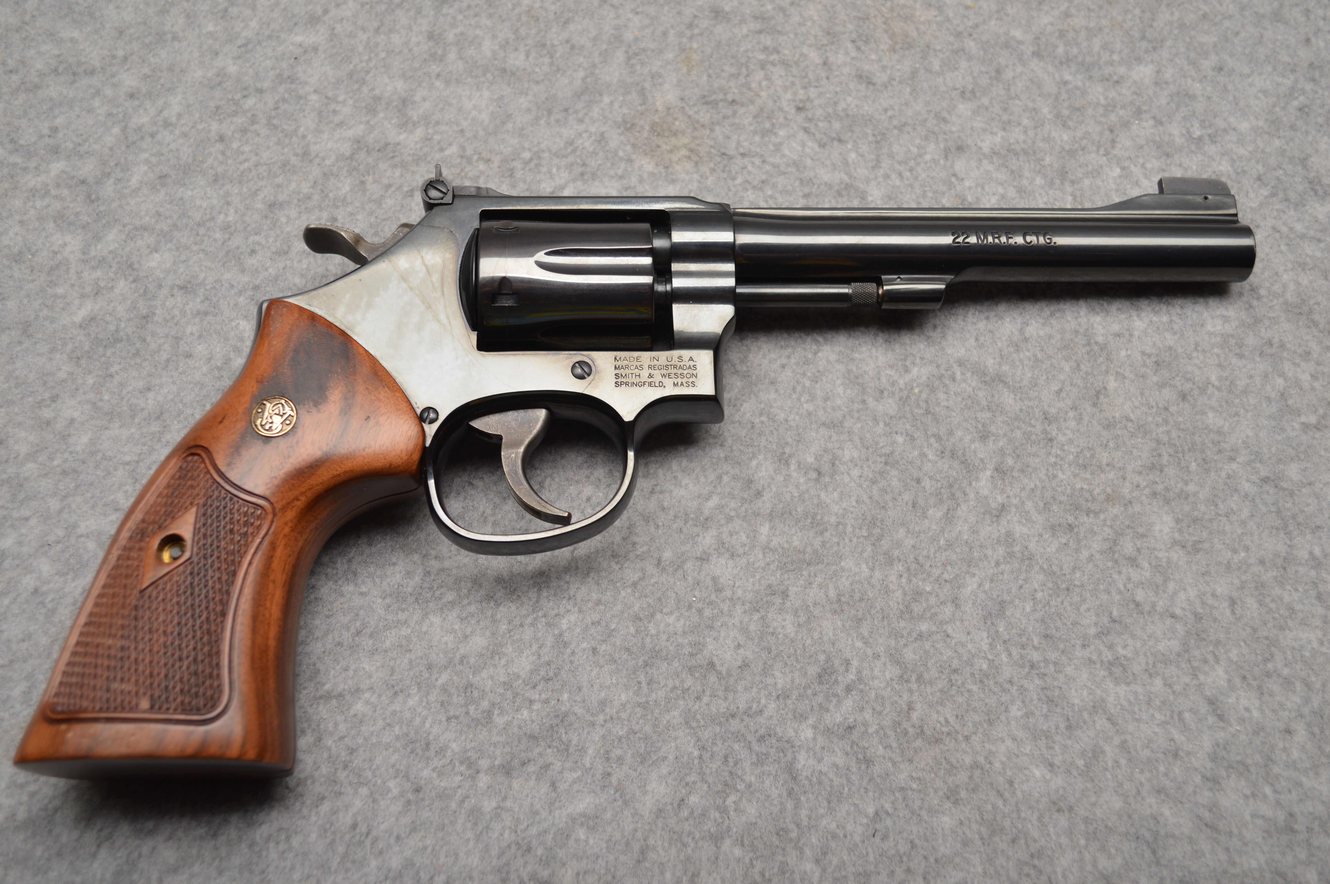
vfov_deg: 36.8
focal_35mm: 36
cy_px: 442
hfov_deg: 53.2
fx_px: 1329
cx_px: 665
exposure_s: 1/200
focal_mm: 24
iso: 100
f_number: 4.5
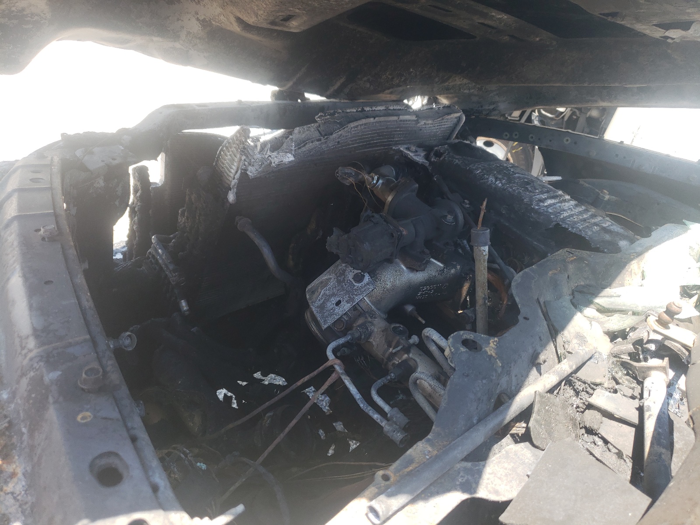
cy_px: 262
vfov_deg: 53.1
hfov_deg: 67.3
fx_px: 526
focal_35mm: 26
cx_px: 350
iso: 50
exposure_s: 1/294
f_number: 1.5
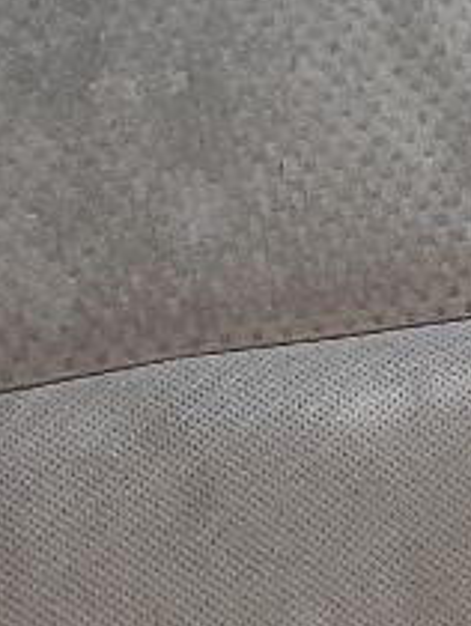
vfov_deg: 9.1
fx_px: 3585
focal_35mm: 198
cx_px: 605
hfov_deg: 7.4
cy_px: -811
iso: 91
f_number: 1.5
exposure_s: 1/120
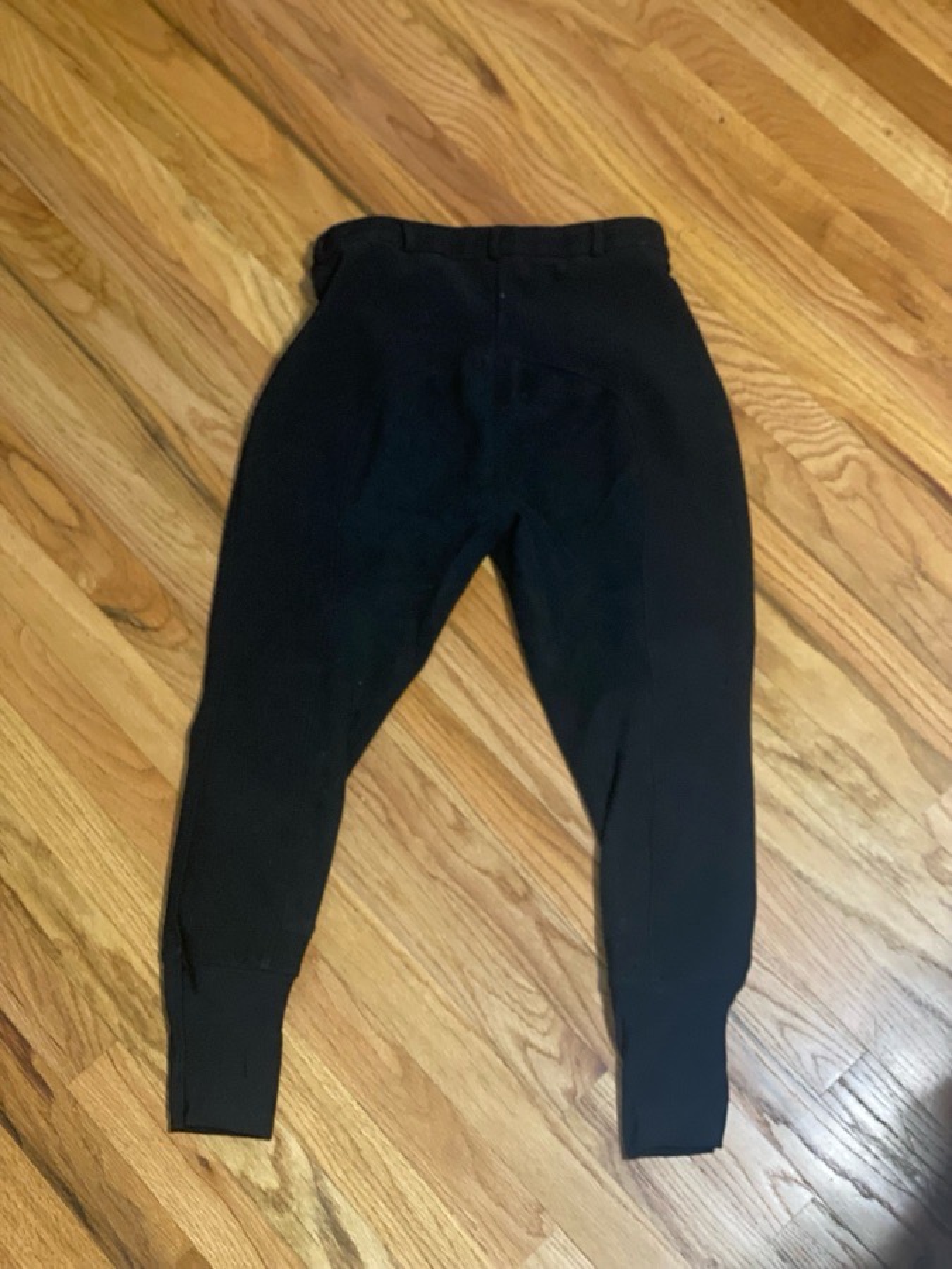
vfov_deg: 36.8
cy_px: 634
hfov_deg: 28.0
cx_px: 476
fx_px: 1907
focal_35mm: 52
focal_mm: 6
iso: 500
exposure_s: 1/24
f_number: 2
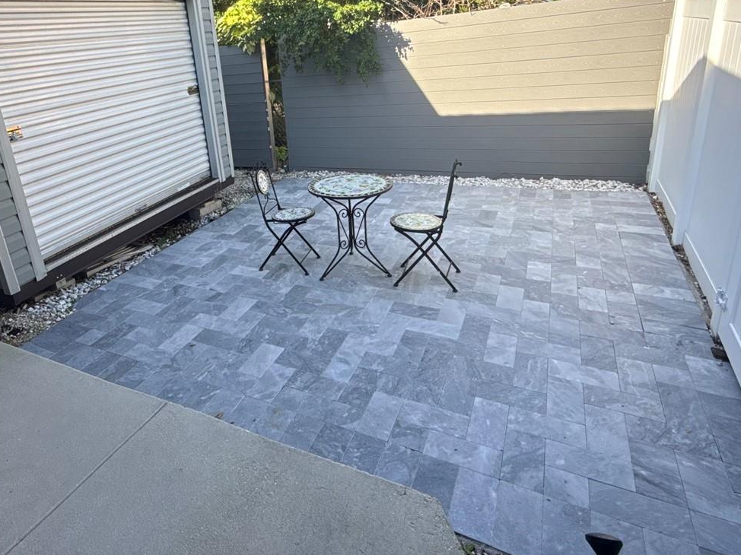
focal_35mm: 23
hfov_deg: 72.2
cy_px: 204
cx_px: 259
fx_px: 492
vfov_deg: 58.0
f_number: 2.2
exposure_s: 1/340
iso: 50
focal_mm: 2.22
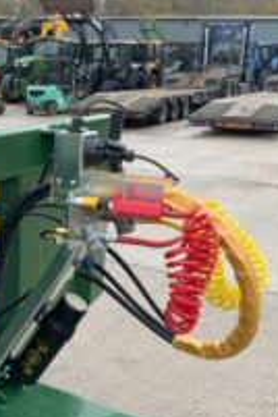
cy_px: 278
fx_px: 625
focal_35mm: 54
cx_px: 48
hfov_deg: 24.6
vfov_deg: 36.5
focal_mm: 3
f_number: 1.8
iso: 20
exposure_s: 1/122
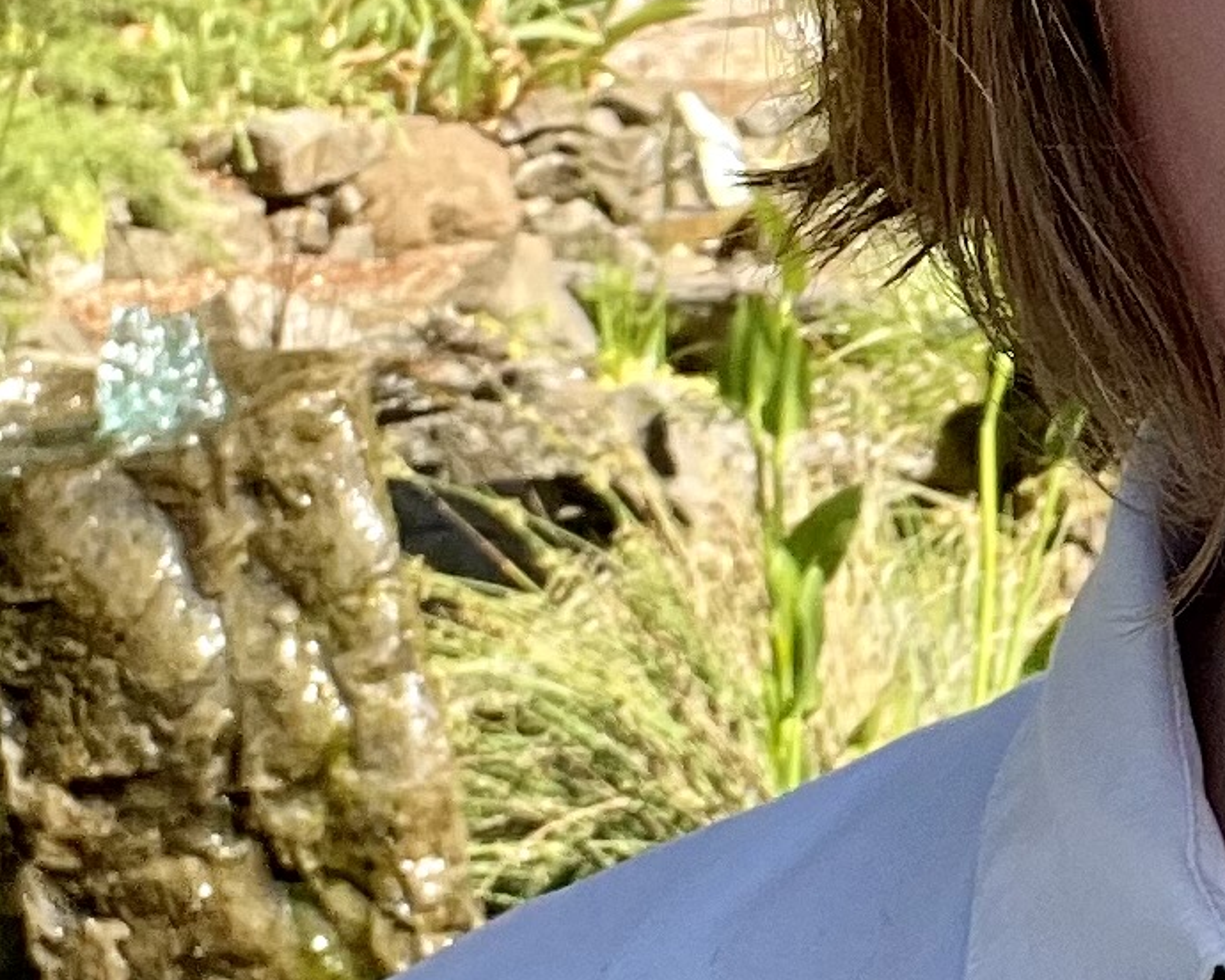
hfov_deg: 14.2
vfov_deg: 11.7
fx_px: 4749
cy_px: 201
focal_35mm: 131
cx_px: 1486
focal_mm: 2.71
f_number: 2.2
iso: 25
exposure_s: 1/316
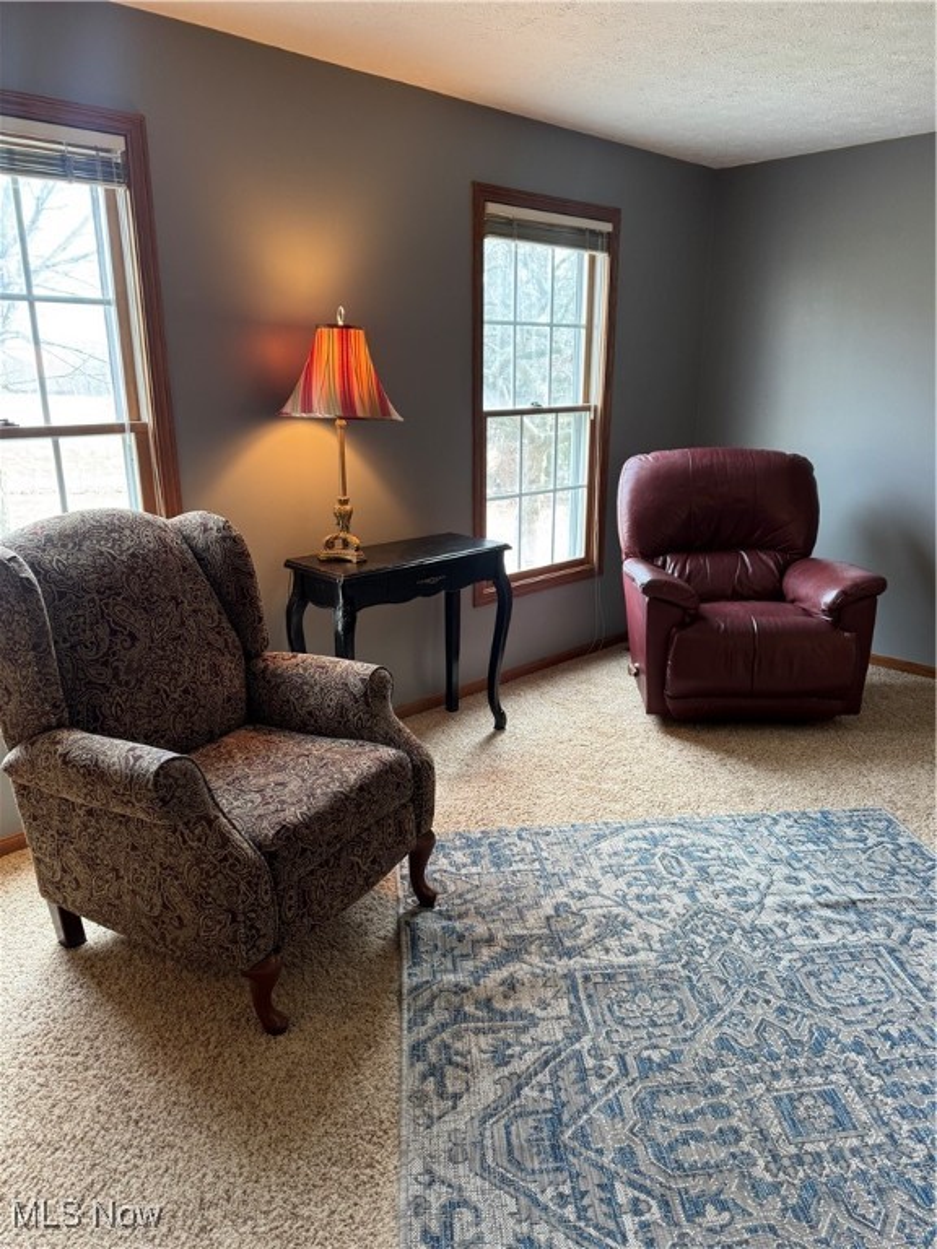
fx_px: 866
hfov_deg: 56.8
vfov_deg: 71.6
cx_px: 468
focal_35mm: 24
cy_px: 624
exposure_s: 1/60
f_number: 1.78
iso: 200
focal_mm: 6.76
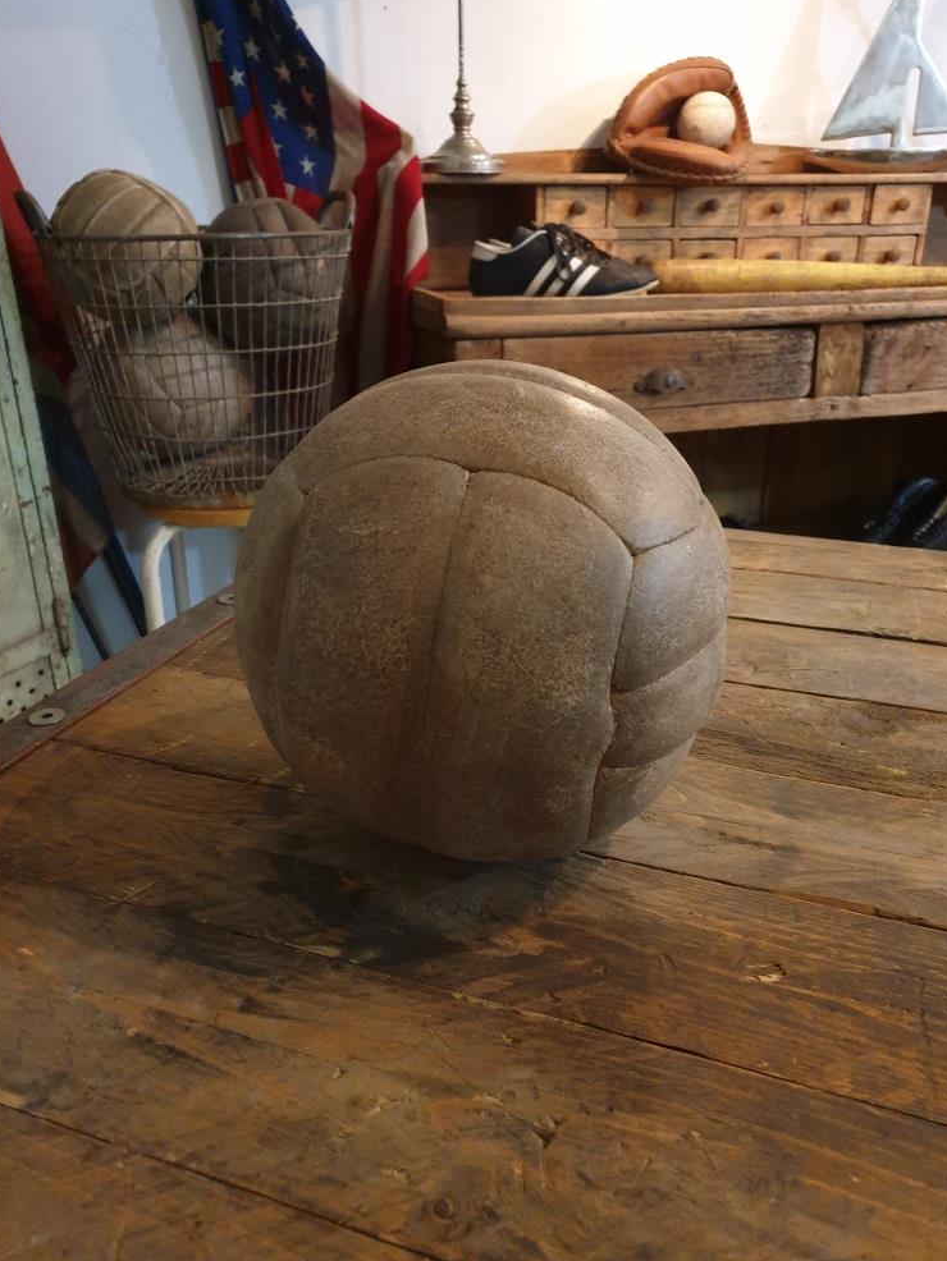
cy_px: 607
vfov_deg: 65.3
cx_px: 482
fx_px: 984
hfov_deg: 51.4
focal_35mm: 27
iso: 320
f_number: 1.5
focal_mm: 4.3
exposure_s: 1/20
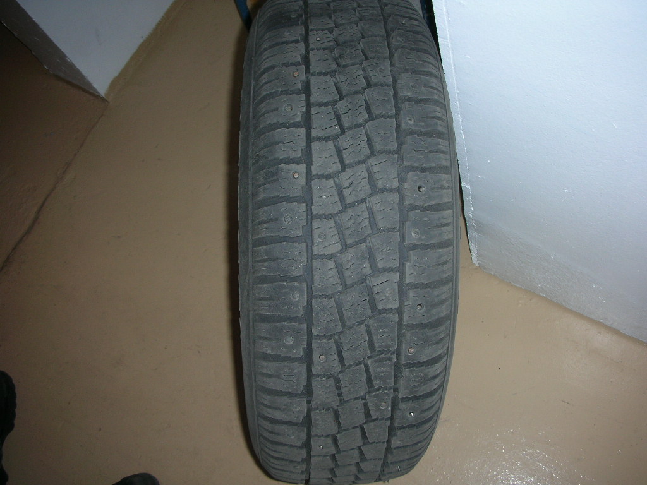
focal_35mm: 35
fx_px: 654
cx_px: 324
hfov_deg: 52.6
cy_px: 242
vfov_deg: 40.7
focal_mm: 5.8
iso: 50
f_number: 3
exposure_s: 1/60.1
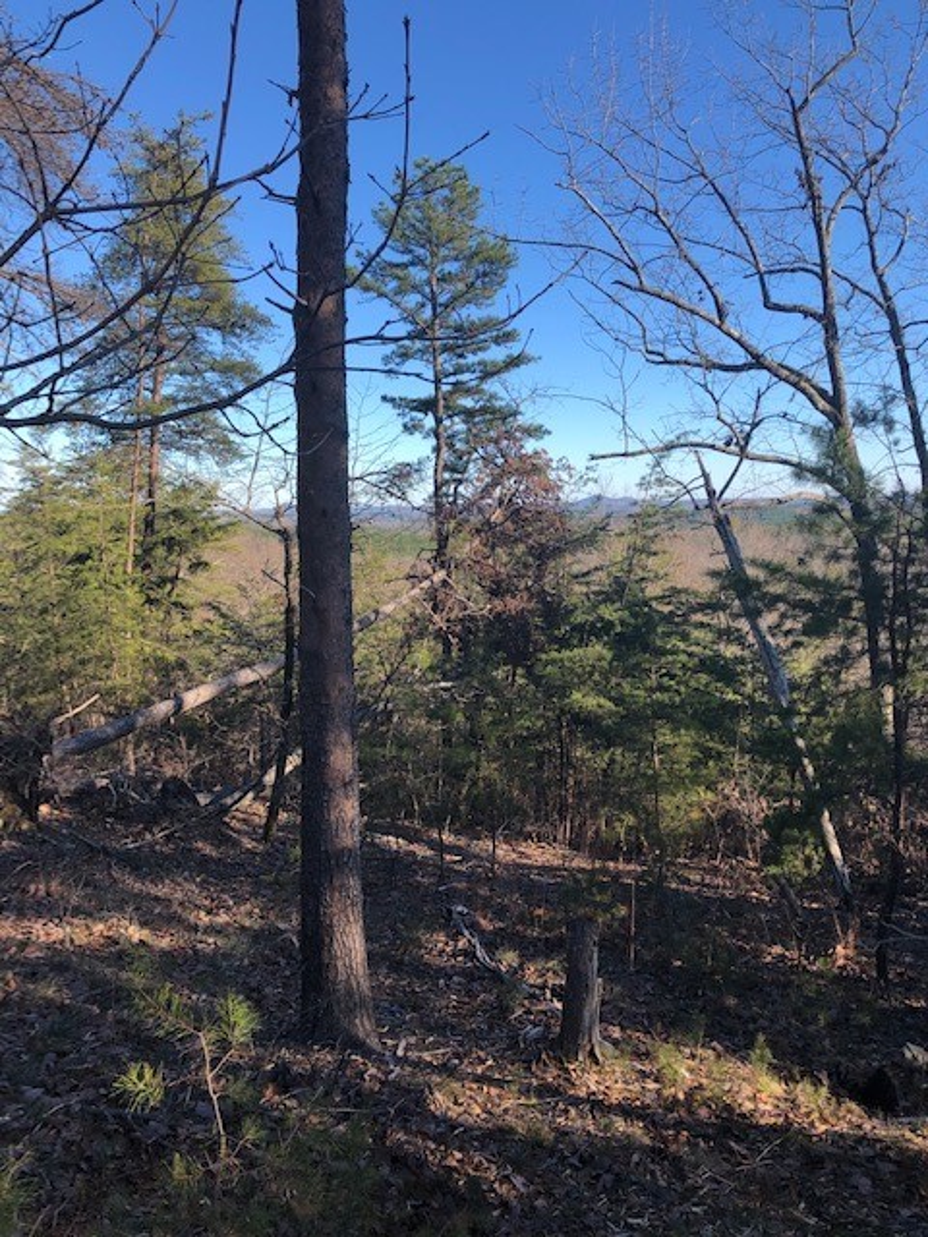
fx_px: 1001
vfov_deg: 63.4
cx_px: 464
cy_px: 618
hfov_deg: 49.7
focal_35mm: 28
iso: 20
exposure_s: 1/759
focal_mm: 3.99
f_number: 1.8
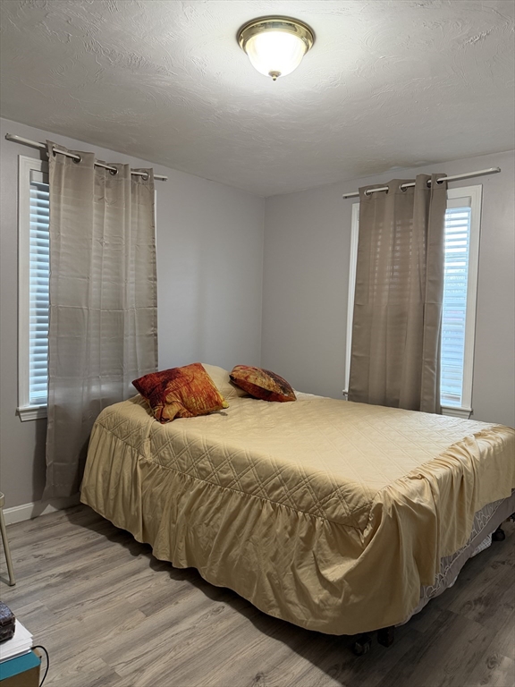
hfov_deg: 56.8
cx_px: 258
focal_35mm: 24
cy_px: 344
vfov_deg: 71.6
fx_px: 476
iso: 320
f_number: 1.78
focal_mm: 6.76
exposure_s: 1/60
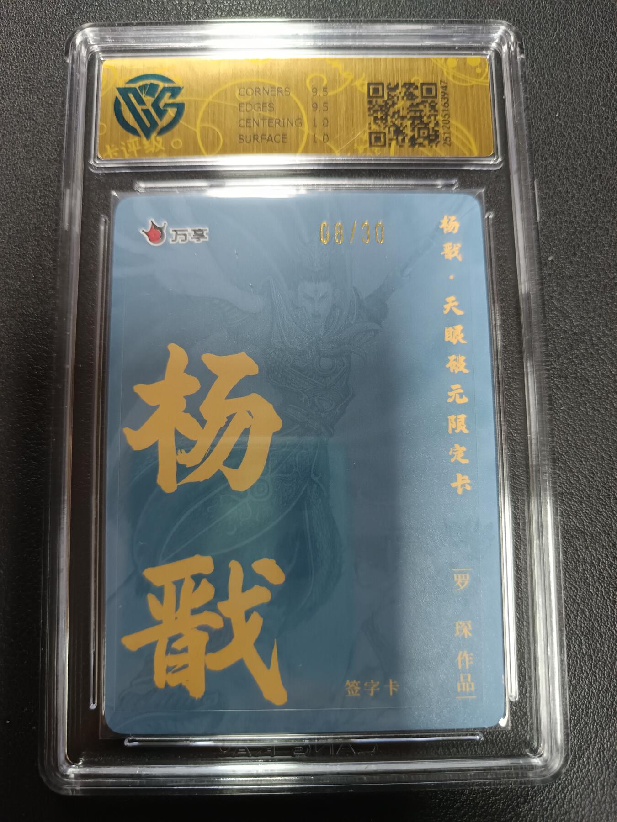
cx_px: 308
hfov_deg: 56.8
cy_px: 411
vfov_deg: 71.6
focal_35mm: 24
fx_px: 570
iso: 1109
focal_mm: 5.31
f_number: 1.7
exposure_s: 1/50
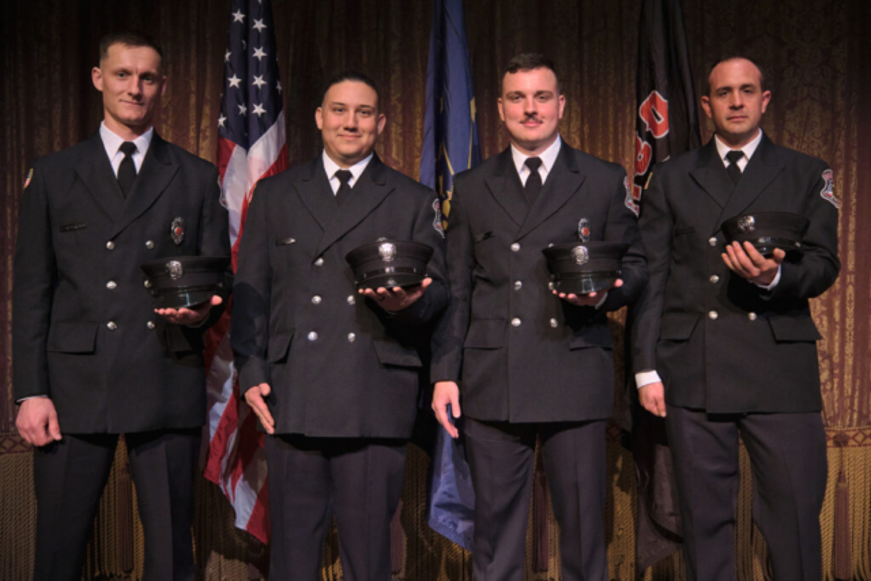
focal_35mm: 44
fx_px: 1065
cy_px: 290
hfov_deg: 44.5
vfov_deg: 30.5
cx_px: 436
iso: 2000
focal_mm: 29
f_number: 2.8
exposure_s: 1/200
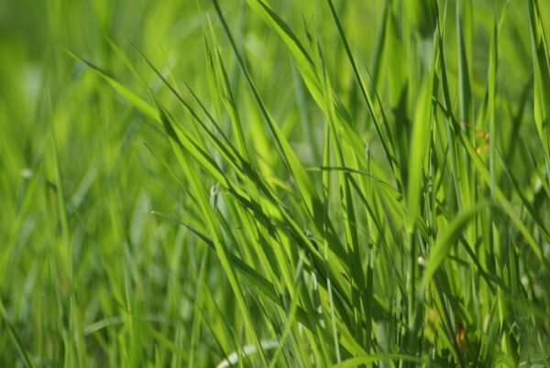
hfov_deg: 4.6
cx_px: 275
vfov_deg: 3.1
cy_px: 184
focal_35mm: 450
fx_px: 6885
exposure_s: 1/500
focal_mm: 300
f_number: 5.6
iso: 125
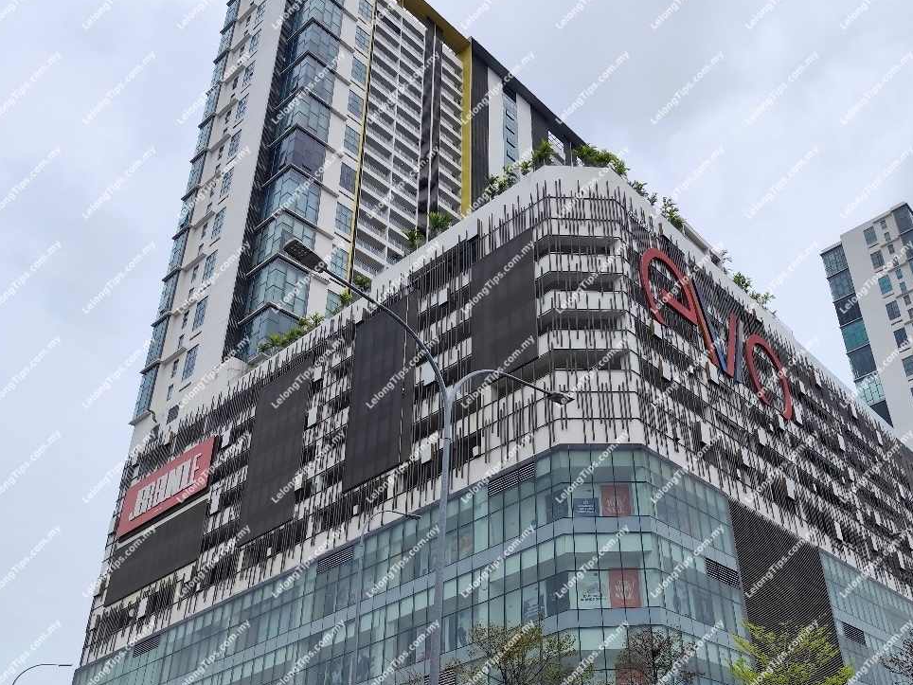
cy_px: 392
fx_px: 791
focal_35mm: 30
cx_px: 572
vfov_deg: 46.7
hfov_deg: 59.2
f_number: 1.65
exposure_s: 1/1105
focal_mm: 6.14
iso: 50
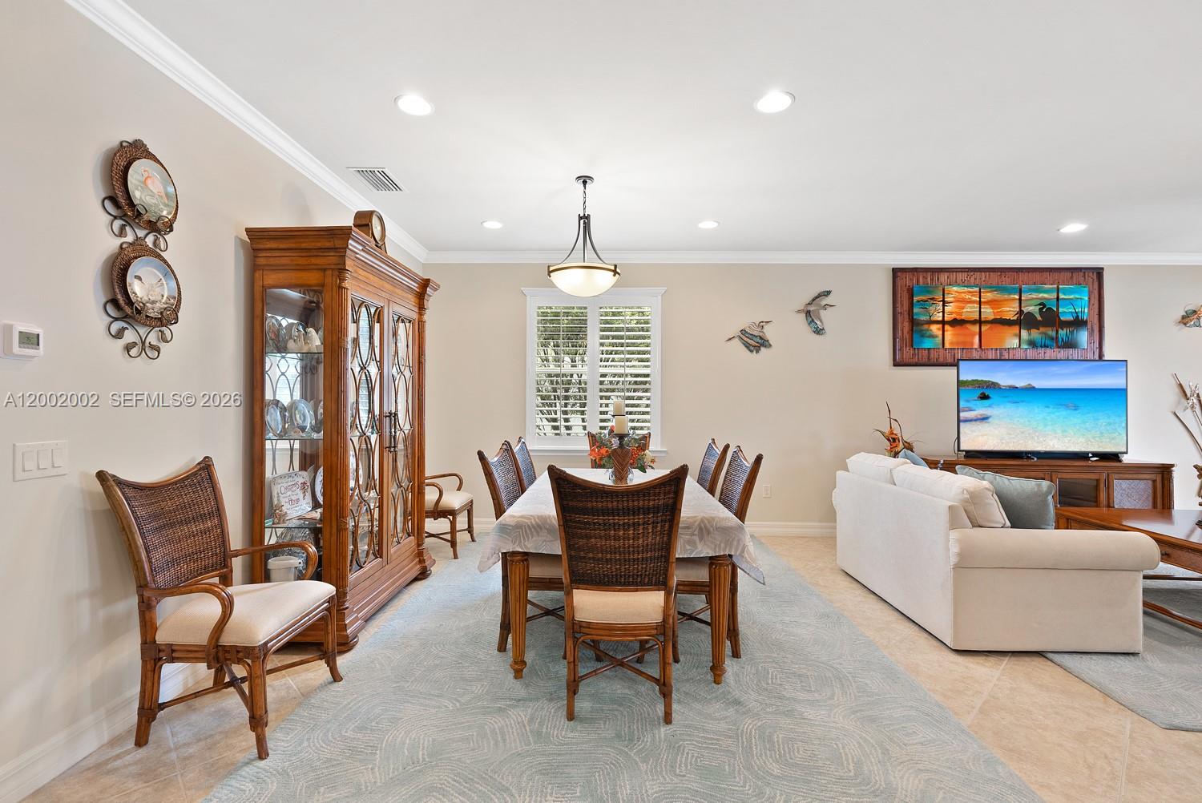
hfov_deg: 96.7
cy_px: 402
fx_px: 535
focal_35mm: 16
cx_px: 601
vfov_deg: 73.8
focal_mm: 16
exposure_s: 2
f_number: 9
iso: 100
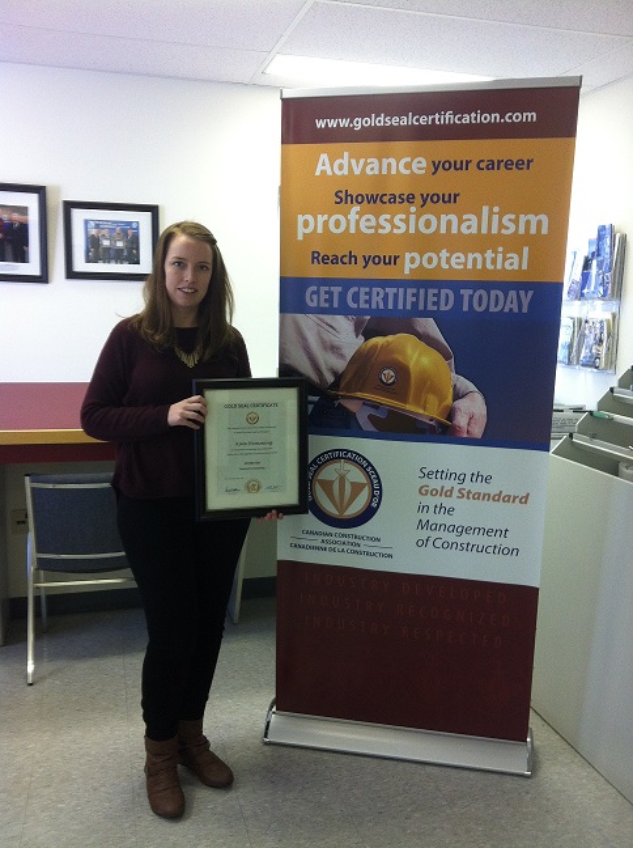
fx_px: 856
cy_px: 424
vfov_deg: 52.7
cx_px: 316
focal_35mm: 35
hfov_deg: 40.6
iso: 100
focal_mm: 3.85
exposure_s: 1/15
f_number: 2.8
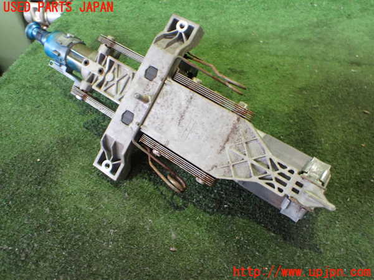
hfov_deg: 60.0
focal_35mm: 30
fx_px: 324
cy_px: 140
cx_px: 187
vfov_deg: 46.8
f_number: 2.3
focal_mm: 5.4
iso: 800
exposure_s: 1/40
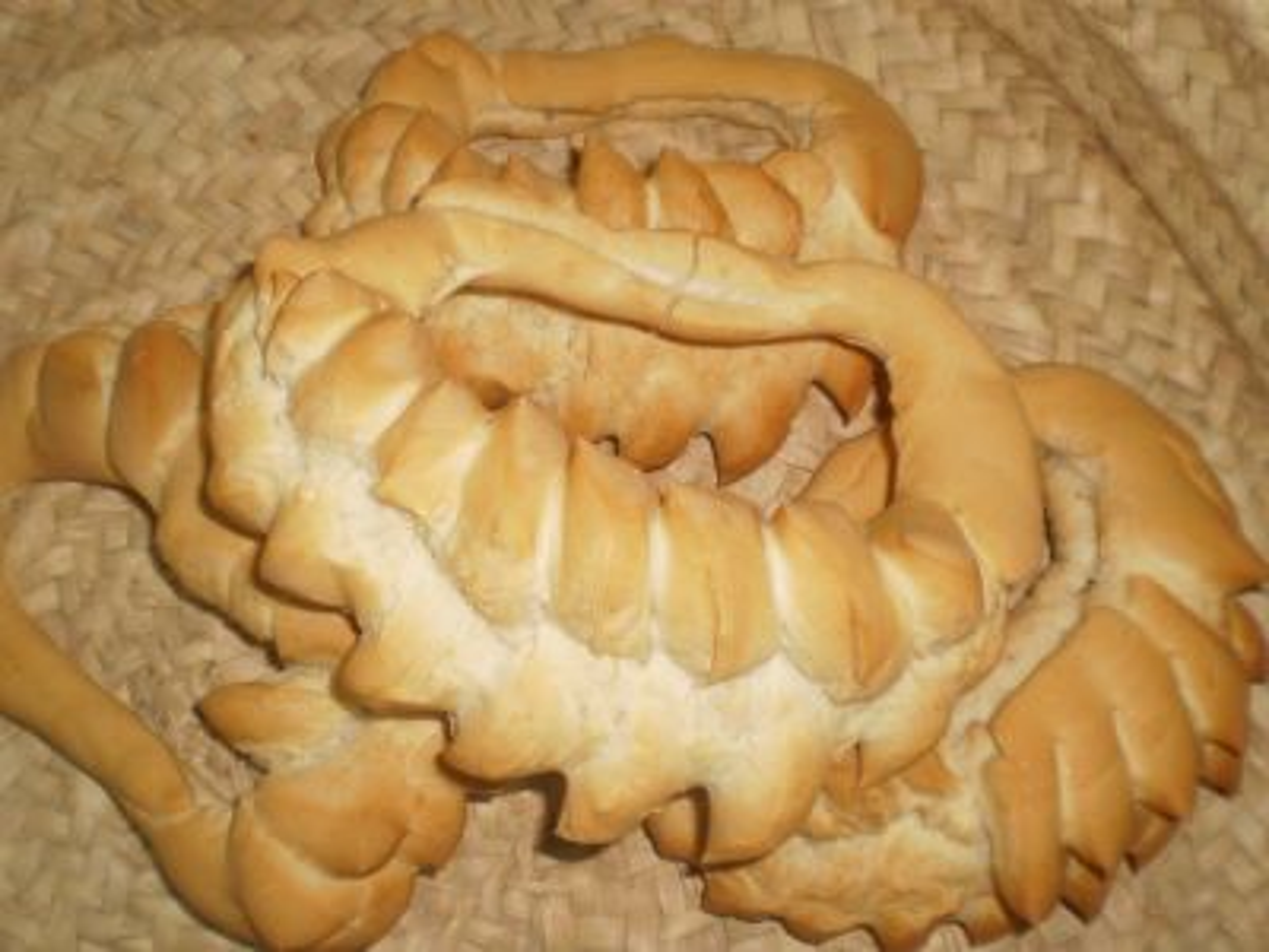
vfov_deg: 39.7
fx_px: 1320
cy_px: 476
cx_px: 634
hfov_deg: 51.4
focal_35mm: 36
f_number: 3.1
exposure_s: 1/30
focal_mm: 6.3
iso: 125
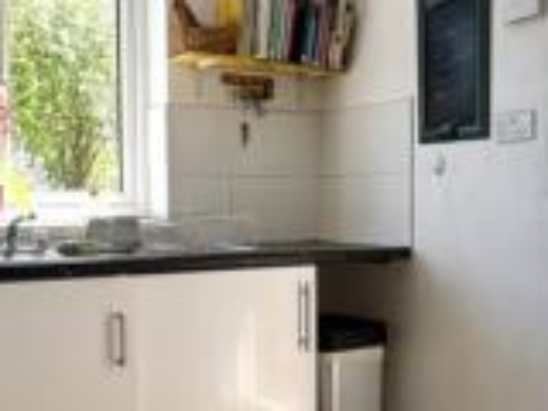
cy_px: 255
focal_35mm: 51
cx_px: 331
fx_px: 807
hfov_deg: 37.3
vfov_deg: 28.5
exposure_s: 1/375
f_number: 2.2
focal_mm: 2.22
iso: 40
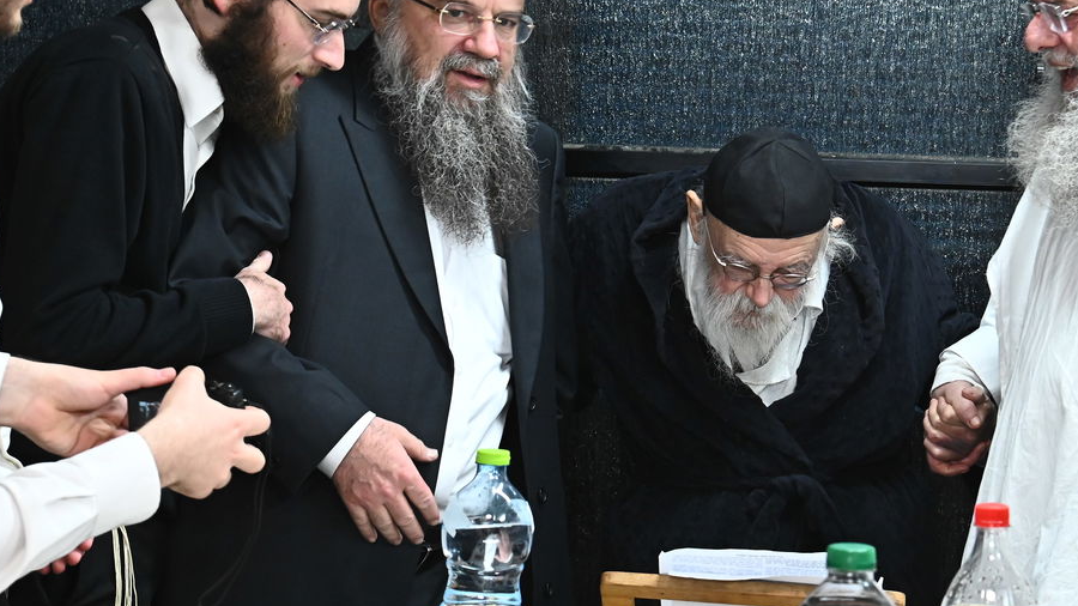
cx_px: 746
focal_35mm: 101
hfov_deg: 21.1
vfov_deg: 12.0
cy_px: 259
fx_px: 2887
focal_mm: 62
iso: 3200
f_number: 7.1
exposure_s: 1/160
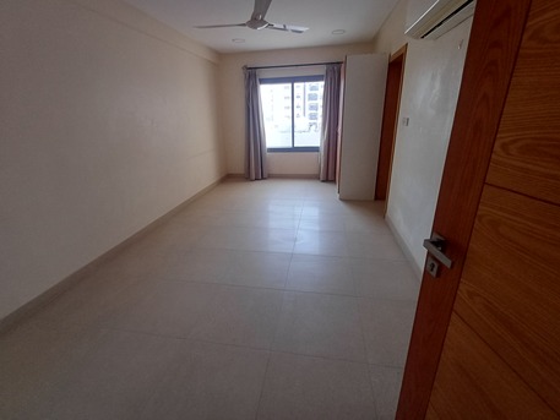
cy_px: 210
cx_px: 280
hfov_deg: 94.5
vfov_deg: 78.1
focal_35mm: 16
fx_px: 259
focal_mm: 1.64
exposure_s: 1/50
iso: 200
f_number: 2.2
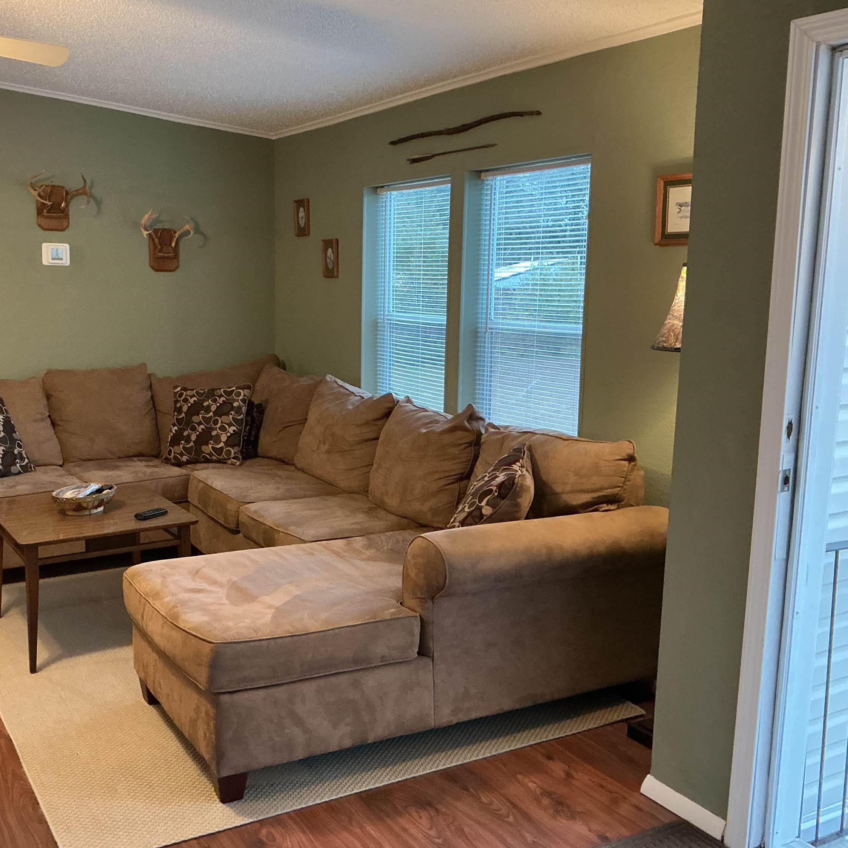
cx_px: 275
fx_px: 970
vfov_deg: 47.2
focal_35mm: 35
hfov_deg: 46.4
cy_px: 426
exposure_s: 1/60
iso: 250
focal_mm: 3
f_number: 1.8
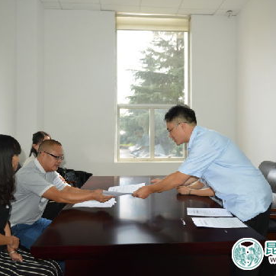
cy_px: 138
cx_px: 144
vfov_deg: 52.5
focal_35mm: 31
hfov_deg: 52.5
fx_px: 280
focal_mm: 24
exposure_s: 1/250
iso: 2000
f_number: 2.8
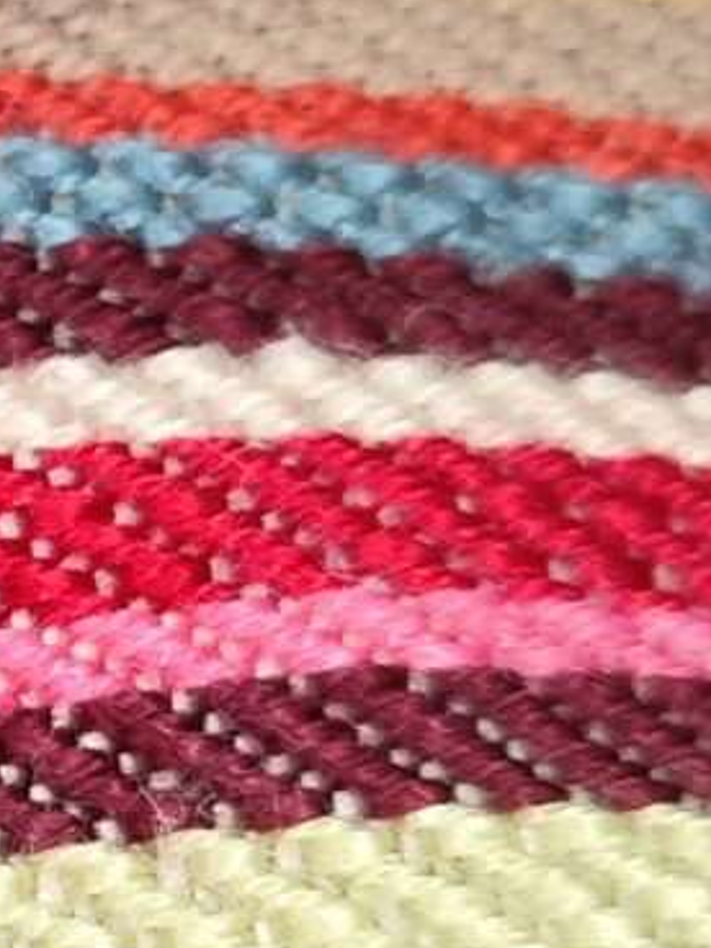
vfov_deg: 12.3
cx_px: -853
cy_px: 523
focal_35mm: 160
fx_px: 4382
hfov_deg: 8.6
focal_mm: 6.14
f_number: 1.65
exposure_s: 1/100
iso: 640
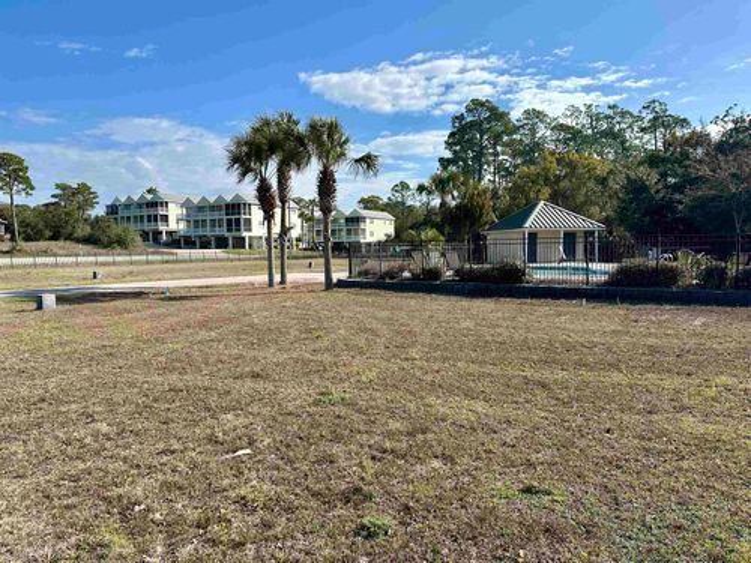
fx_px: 521
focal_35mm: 24
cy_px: 282
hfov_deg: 71.6
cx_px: 376
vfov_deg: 56.8
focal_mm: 6.86
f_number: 1.78
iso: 80
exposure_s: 1/4545
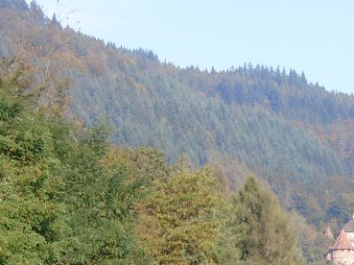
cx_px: 350
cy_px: 211
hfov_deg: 9.1
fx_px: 2217
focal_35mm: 217
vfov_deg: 6.8
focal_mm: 20.74
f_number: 4
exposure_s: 1/267
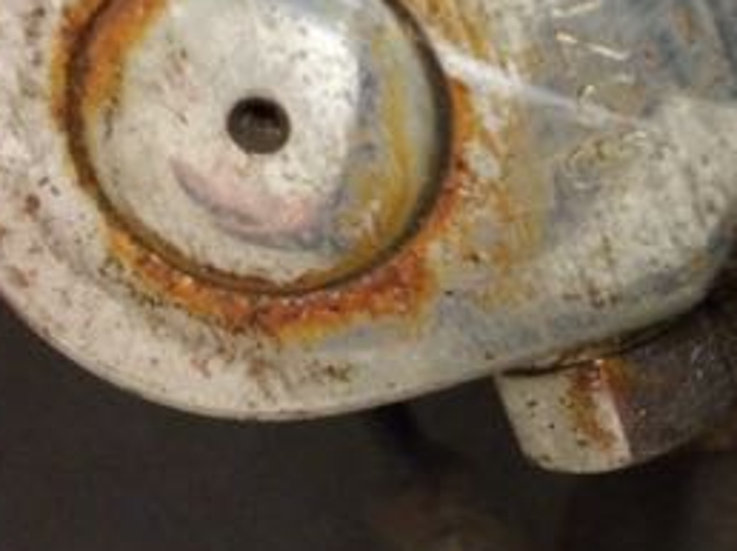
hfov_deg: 26.3
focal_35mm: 72
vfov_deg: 20.1
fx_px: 1532
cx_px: 646
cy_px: 86
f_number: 2.2
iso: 400
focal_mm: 4.15
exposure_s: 1/17
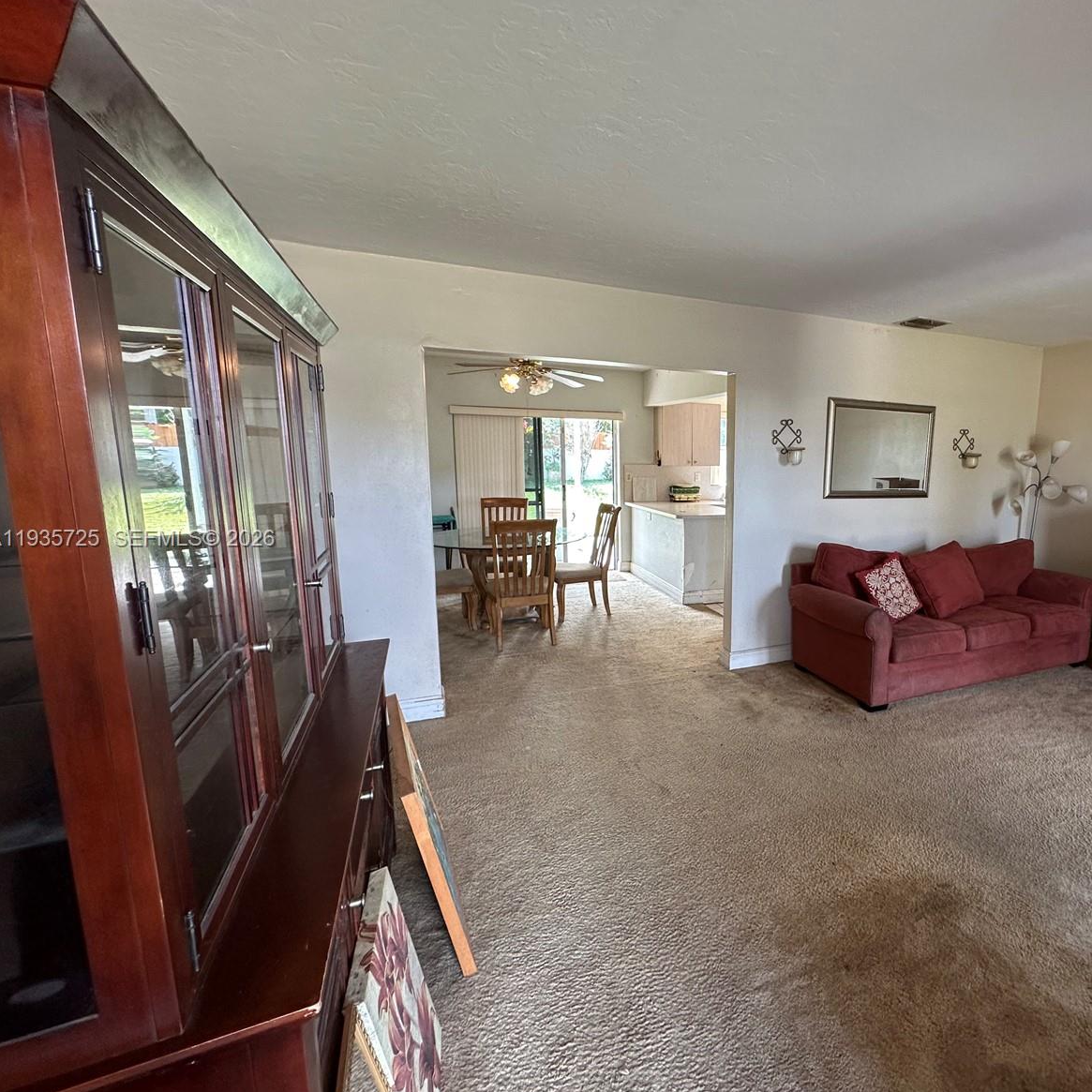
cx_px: 733
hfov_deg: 81.0
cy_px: 540
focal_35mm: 17
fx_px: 607
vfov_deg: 84.0
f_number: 2.2
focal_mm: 2.22
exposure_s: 1/120
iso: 160
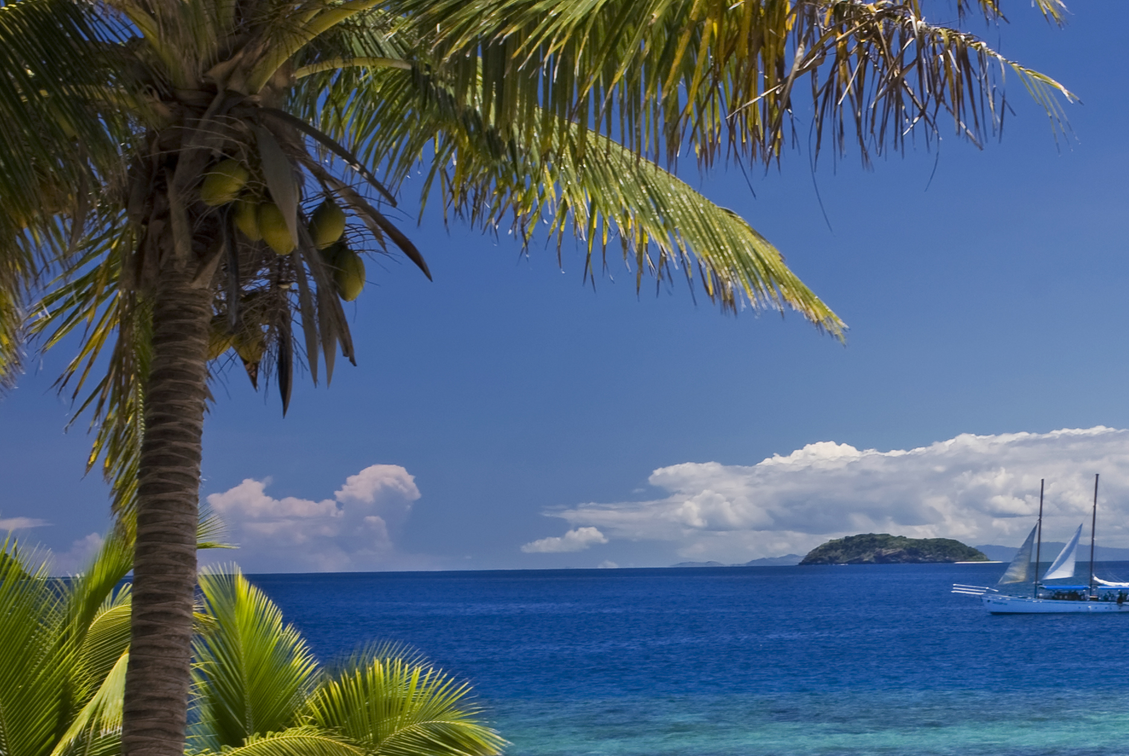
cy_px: 623
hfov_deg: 22.6
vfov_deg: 15.6
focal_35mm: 87
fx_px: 2732
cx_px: 1069
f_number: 11
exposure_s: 1/45
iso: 100
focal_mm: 28
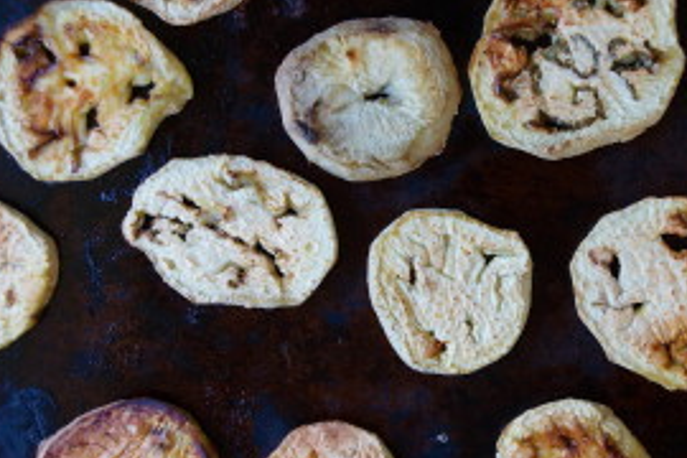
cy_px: 234
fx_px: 1483
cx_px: 471
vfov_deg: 17.6
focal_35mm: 78
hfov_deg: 25.9
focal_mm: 35
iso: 800
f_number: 5
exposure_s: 1/80
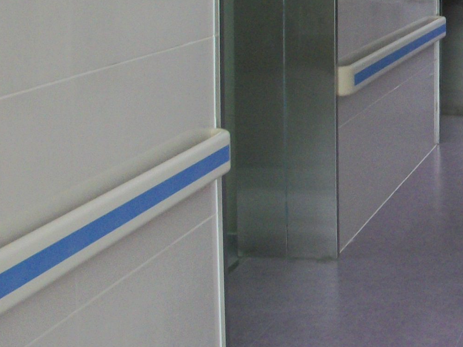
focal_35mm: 101
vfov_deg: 14.5
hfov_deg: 18.0
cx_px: 625
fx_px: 1350
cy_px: 44
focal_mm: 6.3
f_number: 3.1
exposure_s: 1/25
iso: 160
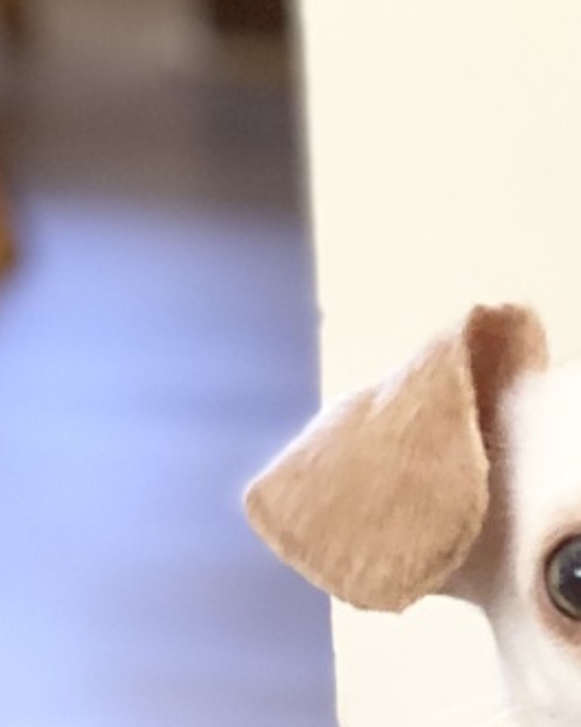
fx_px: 5288
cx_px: 1182
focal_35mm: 246
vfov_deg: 7.7
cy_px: 1126
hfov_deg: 6.1
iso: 200
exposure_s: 1/40
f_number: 2
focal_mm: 6
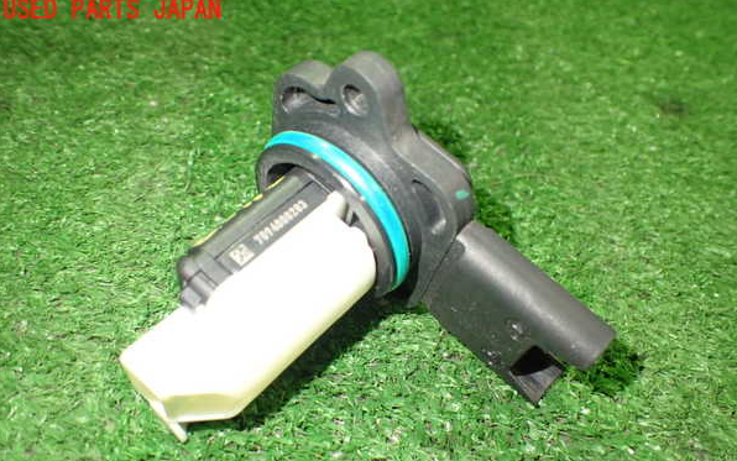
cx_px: 367
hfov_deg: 59.6
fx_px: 643
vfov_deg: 39.3
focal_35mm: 32
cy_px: 273
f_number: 2.3
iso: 800
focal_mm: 5.4
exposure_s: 1/60
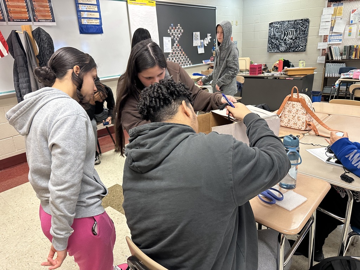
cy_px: 135
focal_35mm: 24
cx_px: 180
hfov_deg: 71.6
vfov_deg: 56.8
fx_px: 250
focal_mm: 6.86
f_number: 1.78
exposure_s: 1/60
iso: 320
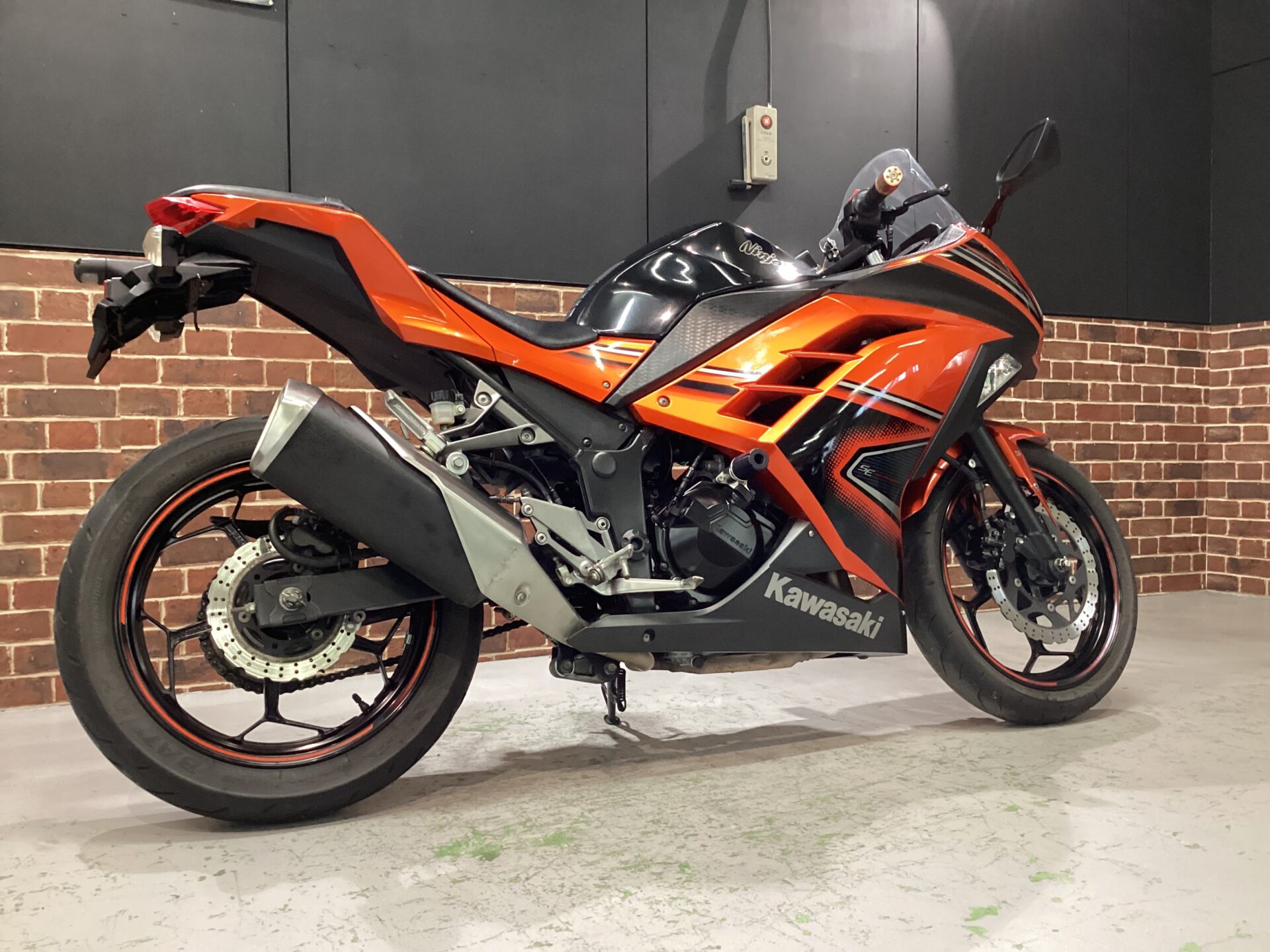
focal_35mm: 31
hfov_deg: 58.4
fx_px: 1137
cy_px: 476
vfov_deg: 45.4
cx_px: 635
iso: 320
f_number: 2.4
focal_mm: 3.3
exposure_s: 1/40
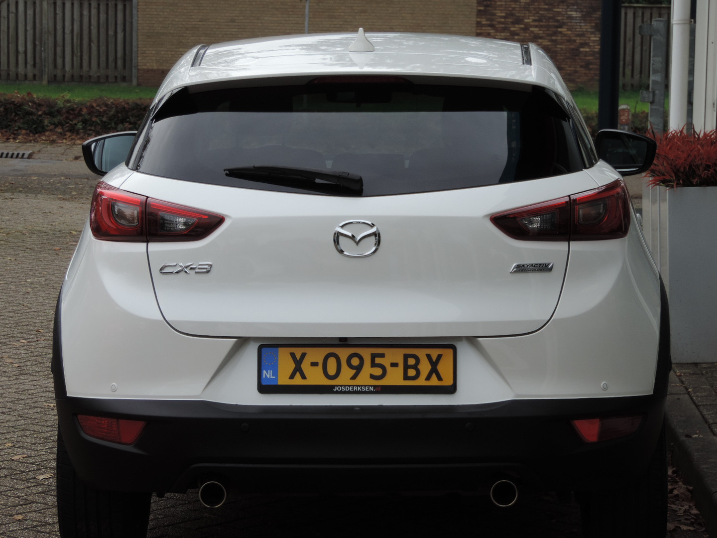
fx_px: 2486
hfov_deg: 16.4
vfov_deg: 12.3
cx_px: 358
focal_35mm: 120
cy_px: 269
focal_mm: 21.4
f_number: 4.2
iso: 80
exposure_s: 1/200
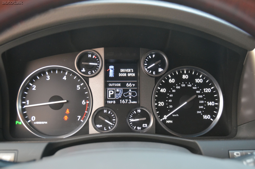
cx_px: 128
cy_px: 84
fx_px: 276
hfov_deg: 49.6
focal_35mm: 39
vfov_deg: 34.1
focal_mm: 26
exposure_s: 1/40
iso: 1600
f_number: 4
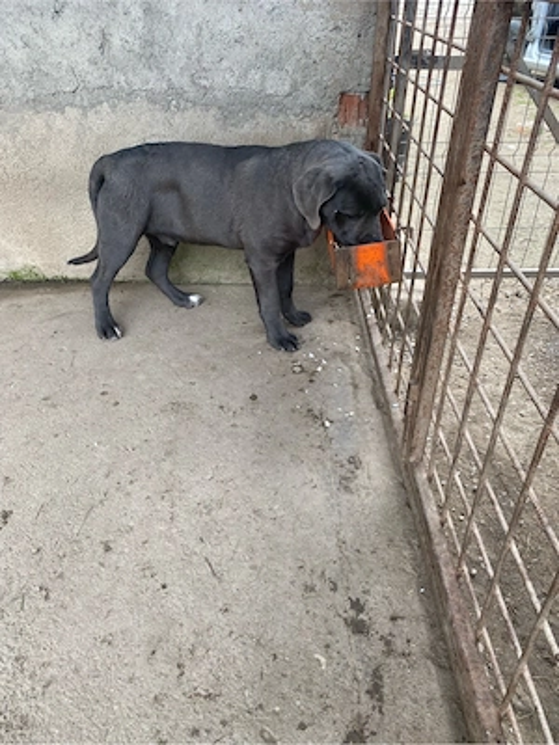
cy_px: 372
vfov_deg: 67.3
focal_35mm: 26
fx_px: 560
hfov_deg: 53.1
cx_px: 280
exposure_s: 1/122
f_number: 1.8
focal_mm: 4.25
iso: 32
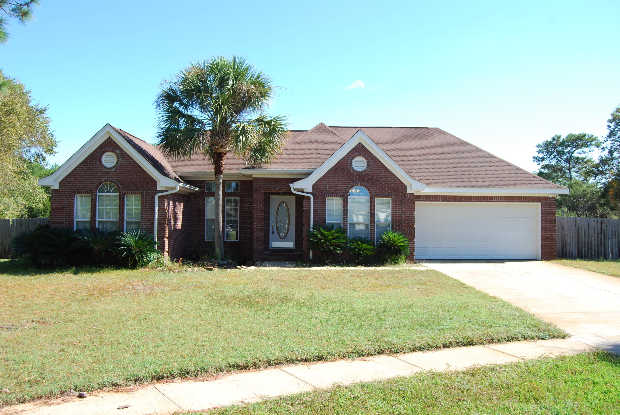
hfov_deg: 57.2
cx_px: 310
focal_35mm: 33
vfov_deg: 40.1
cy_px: 208
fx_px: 569
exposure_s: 1/160
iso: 100
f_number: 6.3
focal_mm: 22
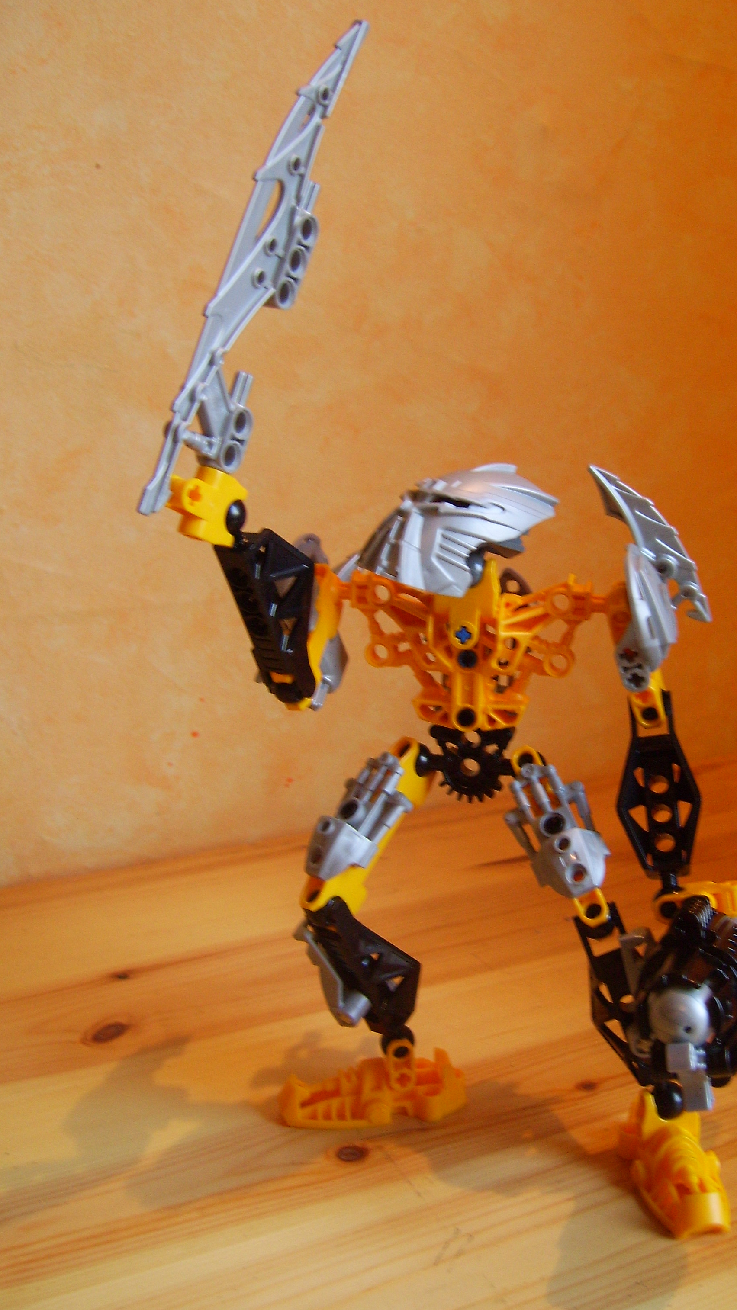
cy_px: 649
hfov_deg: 28.2
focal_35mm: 42
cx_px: 483
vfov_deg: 48.4
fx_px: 1459
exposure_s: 1/20
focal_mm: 7.8
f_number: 2.8
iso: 100
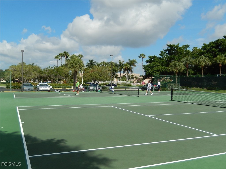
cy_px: 84
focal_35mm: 36
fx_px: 235
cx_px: 113
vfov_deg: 39.7
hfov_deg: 51.4
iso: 125
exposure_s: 1/400
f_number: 8
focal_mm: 6.5
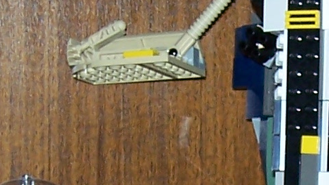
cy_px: 233
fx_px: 1737
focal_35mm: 199
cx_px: 263
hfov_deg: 10.8
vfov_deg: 6.1
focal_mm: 5.6
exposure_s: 1/60
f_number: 2.7
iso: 80
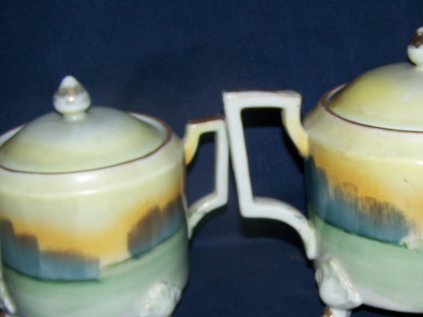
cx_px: 291
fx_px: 806
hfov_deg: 29.1
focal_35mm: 66
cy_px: 262
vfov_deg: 21.9
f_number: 2.8
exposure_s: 1/60
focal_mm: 6.3
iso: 80
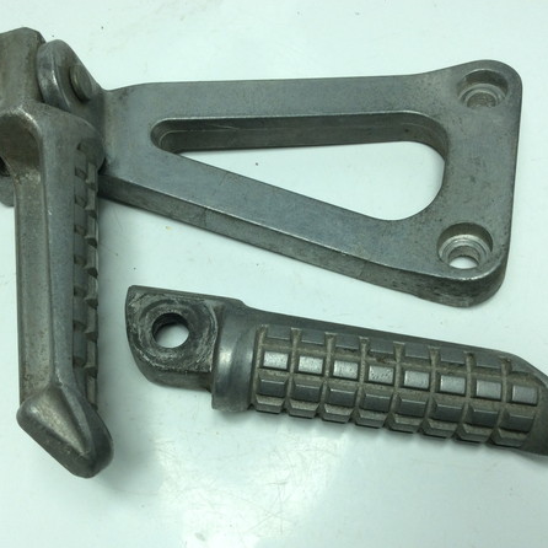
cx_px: 241
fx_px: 681
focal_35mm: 38
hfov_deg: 43.8
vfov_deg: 43.9
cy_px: 274
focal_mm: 3.3
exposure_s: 1/406
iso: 32
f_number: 2.4
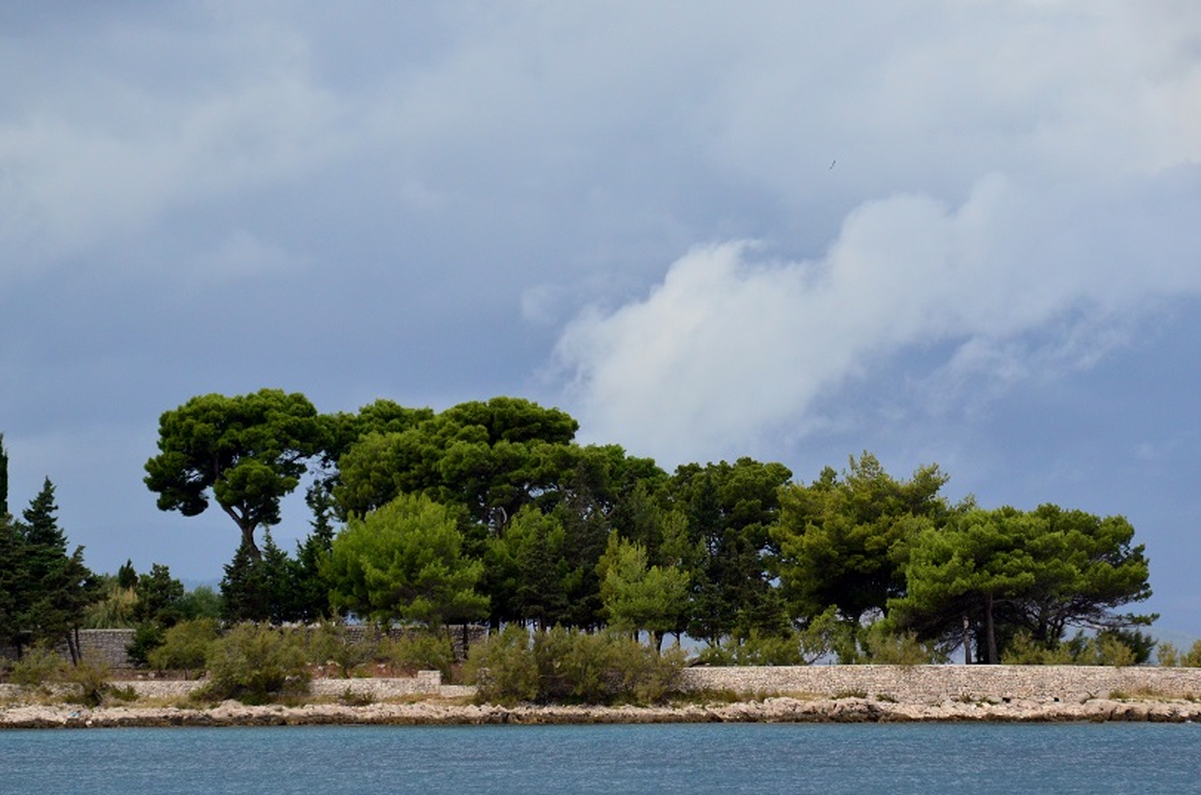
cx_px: 709
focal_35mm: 361
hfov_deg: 5.7
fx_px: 12005
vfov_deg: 3.8
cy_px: 372
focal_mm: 195
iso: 1000
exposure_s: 1/8000
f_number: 5.3
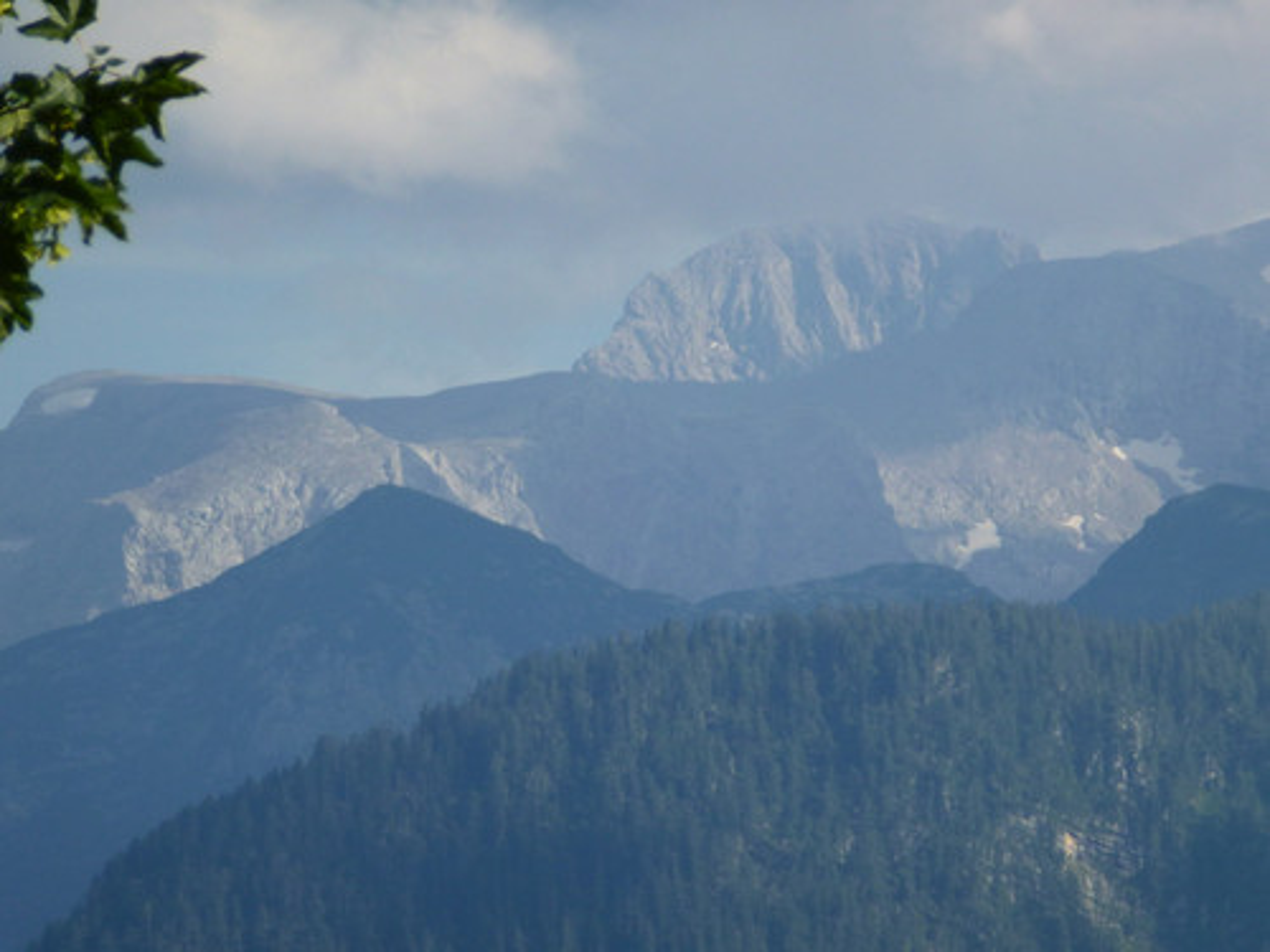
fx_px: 15519
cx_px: 635
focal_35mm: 423
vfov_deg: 3.5
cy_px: 476
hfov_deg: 4.7
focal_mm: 68.8
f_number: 5.9
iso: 100
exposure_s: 1/500
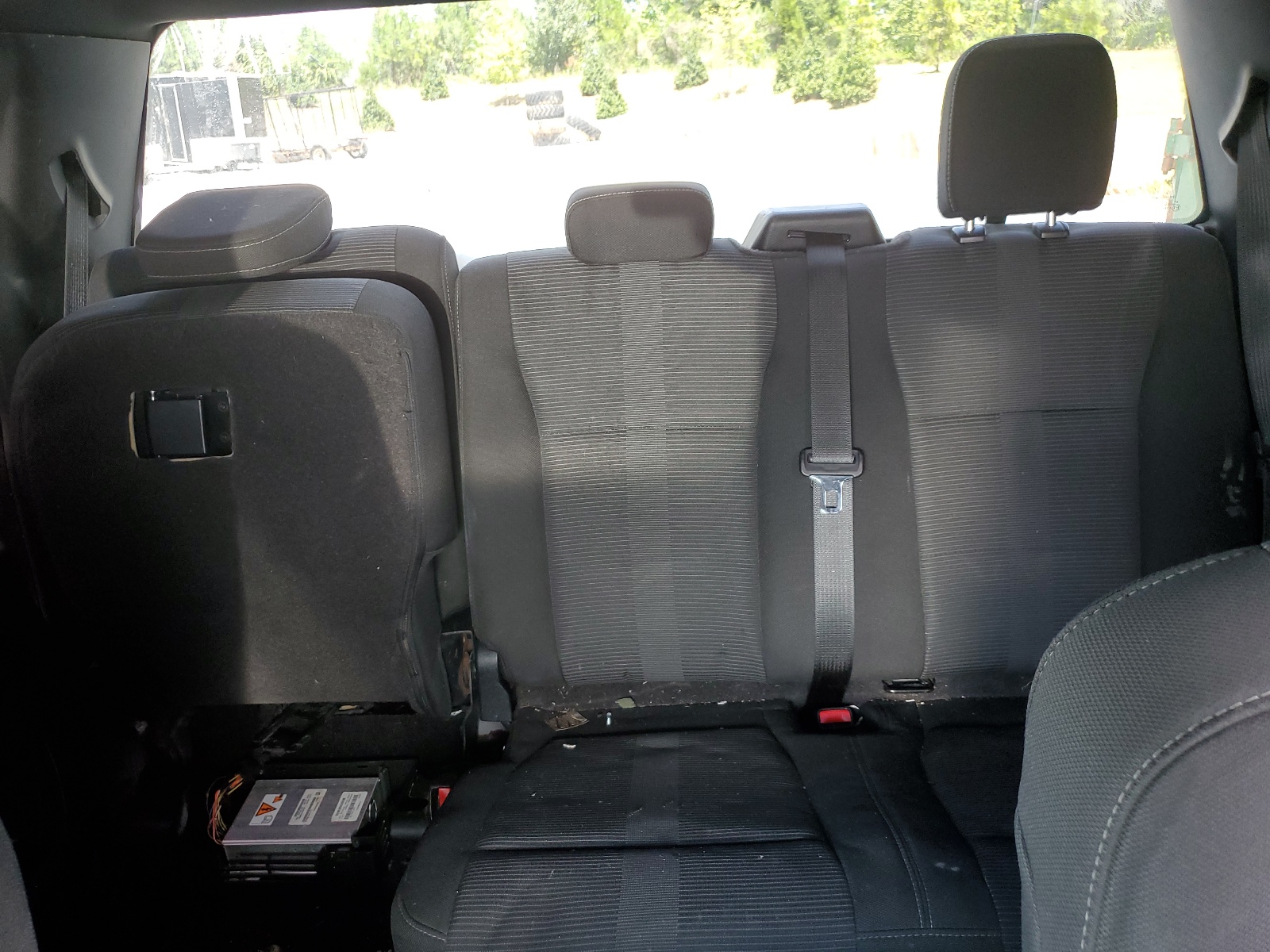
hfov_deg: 67.3
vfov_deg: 53.1
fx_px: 954
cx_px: 635
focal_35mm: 26
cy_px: 476
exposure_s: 1/60.2
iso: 66
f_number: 1.5
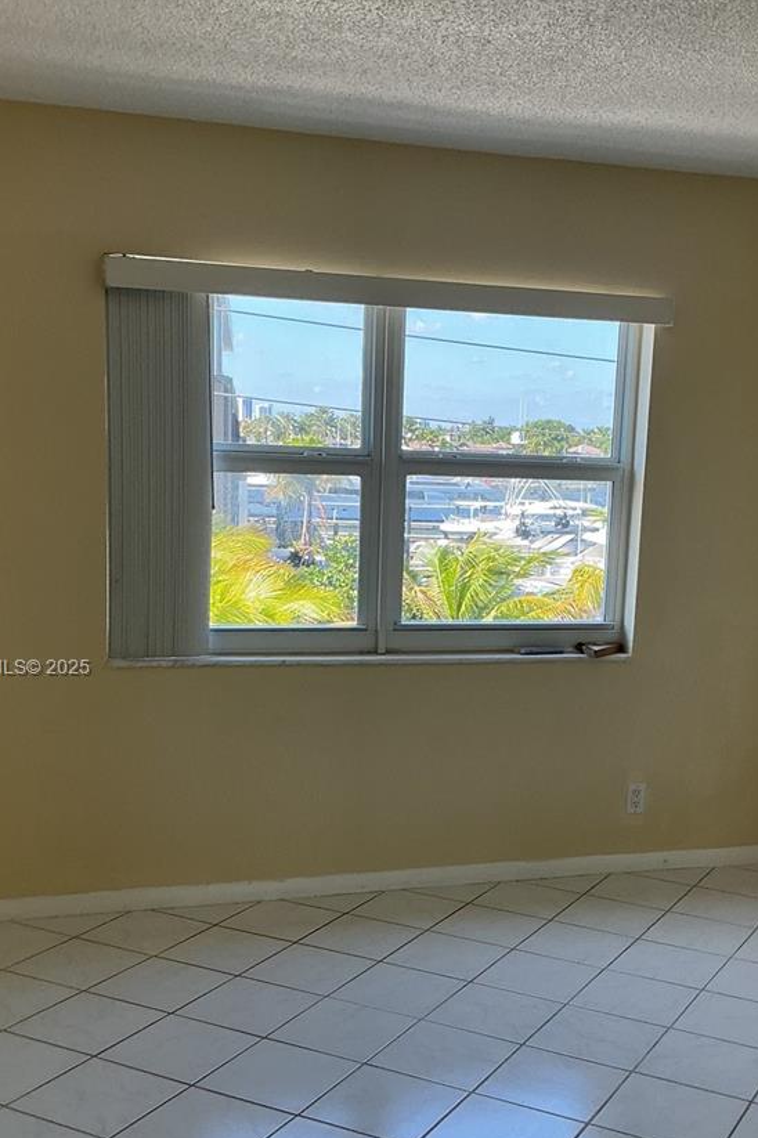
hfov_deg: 30.4
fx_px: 1391
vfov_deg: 44.3
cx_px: 456
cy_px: 669
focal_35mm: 44
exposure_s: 1/120
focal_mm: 3
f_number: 1.8
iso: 40
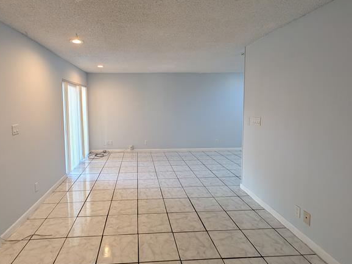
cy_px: 118
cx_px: 147
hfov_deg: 87.1
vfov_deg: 71.4
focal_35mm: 18
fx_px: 183
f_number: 2.2
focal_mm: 1.54
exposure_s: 1/40
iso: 41
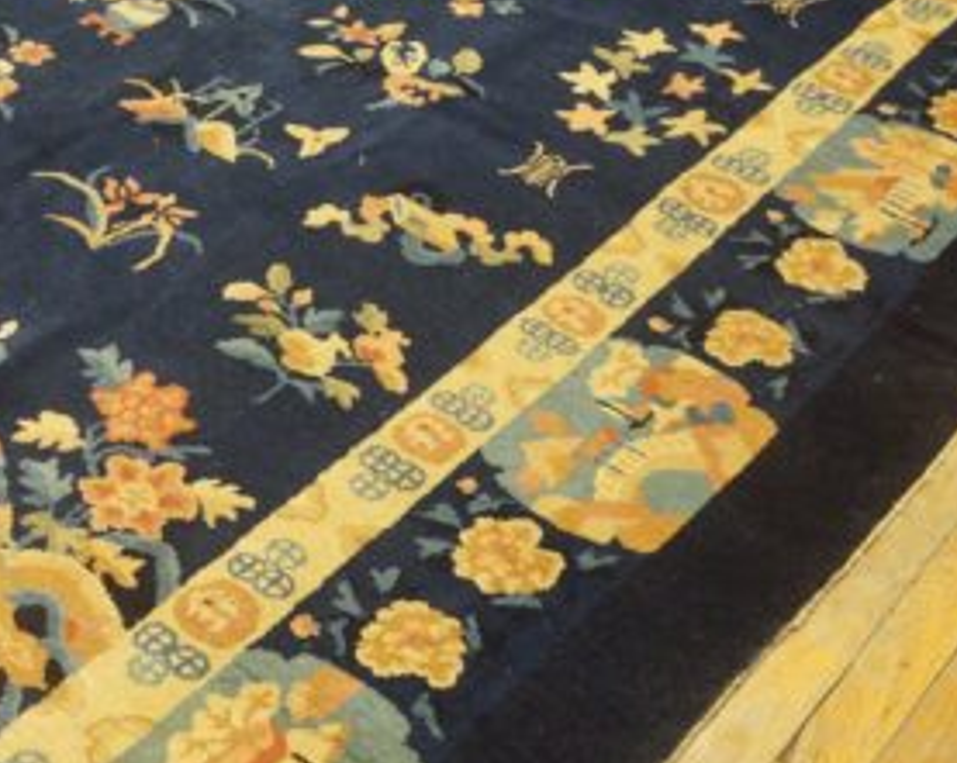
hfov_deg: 29.6
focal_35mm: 61
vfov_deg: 24.8
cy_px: 247
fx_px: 1726
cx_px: 83
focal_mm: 20
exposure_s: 1/60
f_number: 4
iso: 1250
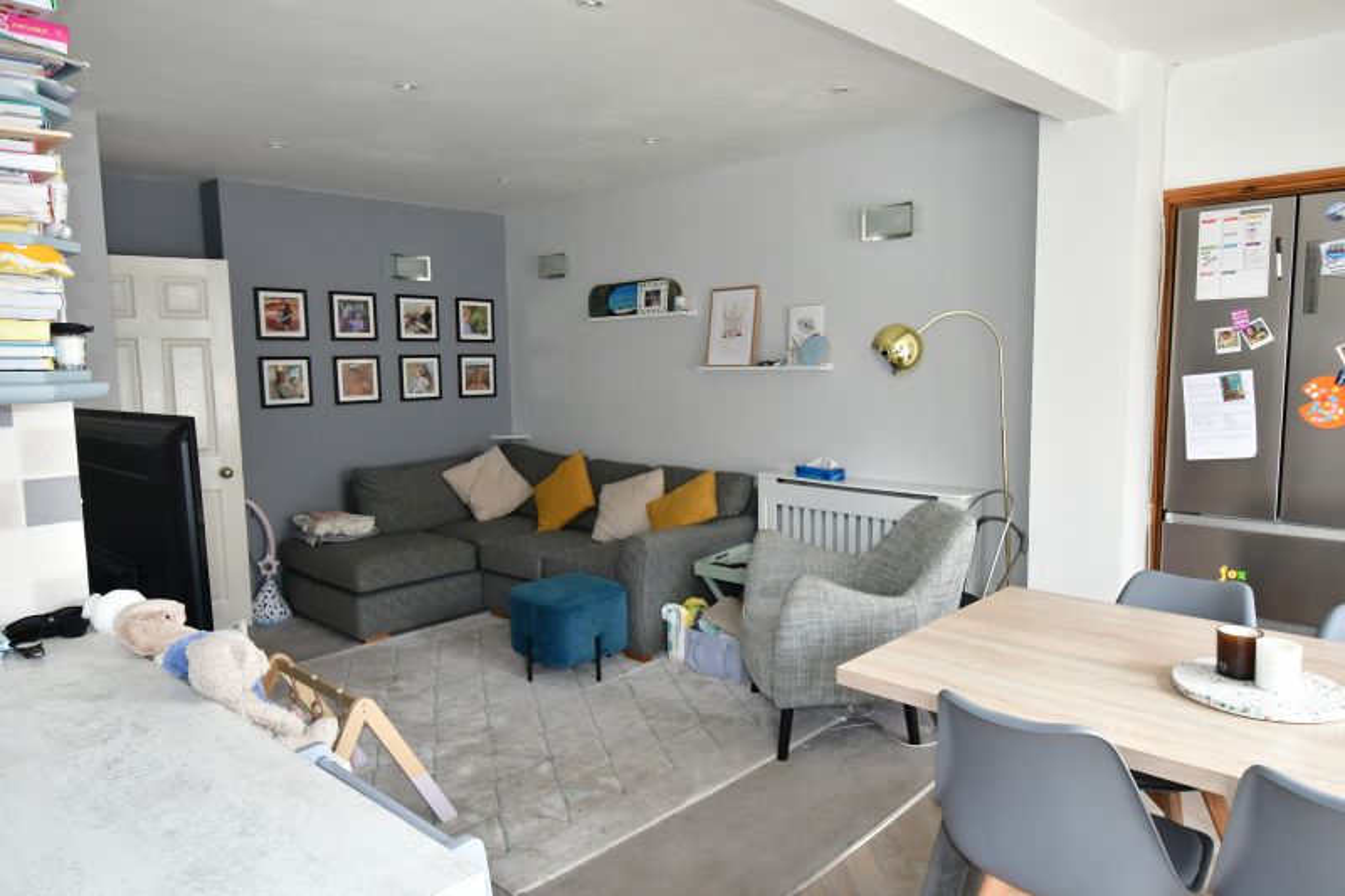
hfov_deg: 73.8
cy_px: 448
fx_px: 896
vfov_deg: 53.1
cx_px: 672
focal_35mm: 24
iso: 800
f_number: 5.6
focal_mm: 16
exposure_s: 1/50
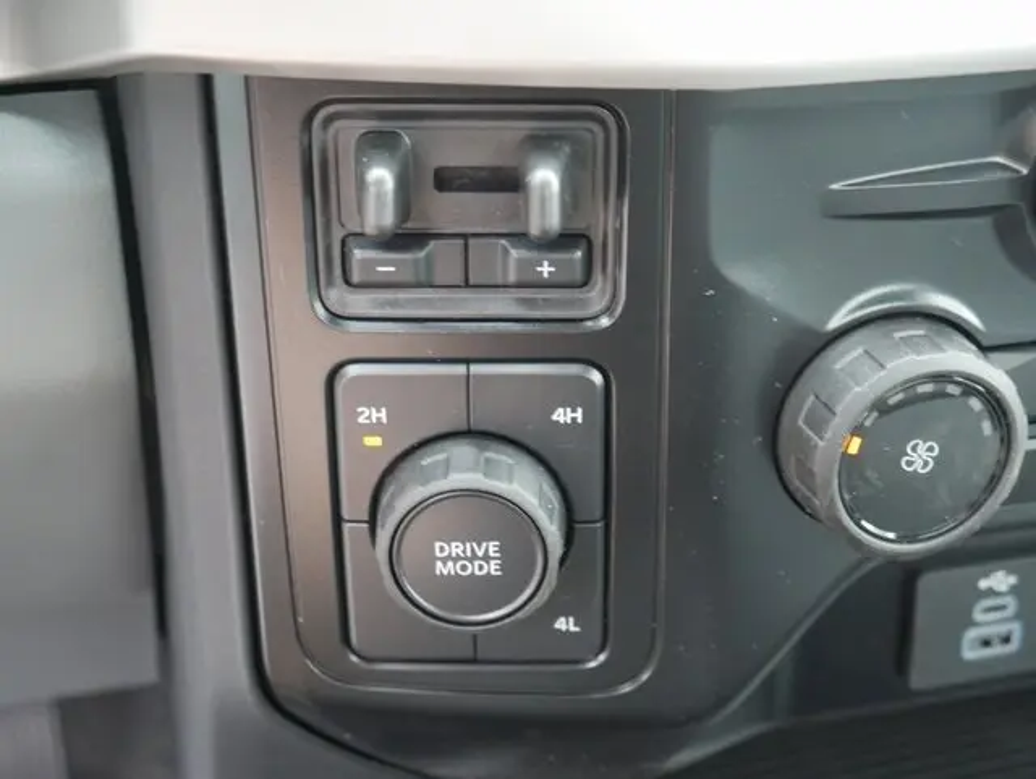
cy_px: 390
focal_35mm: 60
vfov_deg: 24.4
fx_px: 1797
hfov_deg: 32.2
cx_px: 518
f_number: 5.4
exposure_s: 1/60
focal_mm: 30
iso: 1600
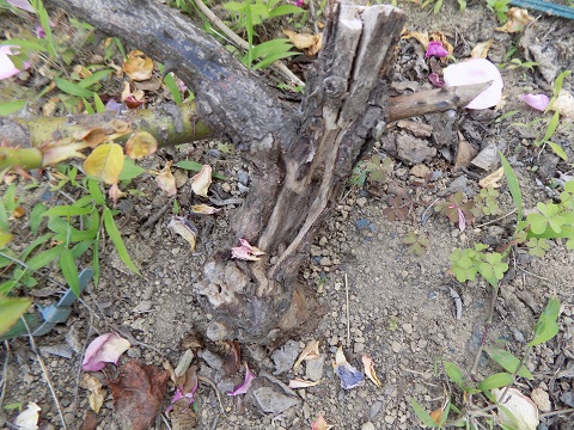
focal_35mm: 23
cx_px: 287
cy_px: 215
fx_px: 381
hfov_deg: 73.9
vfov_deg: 58.9
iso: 125
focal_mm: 4
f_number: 3.1
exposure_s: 1/30
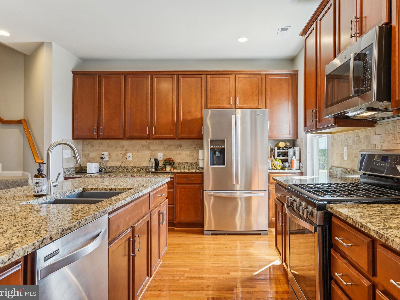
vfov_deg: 54.9
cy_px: 150
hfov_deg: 69.3
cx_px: 216
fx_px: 289
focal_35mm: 25
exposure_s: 1/50
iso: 800
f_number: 9
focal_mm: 23
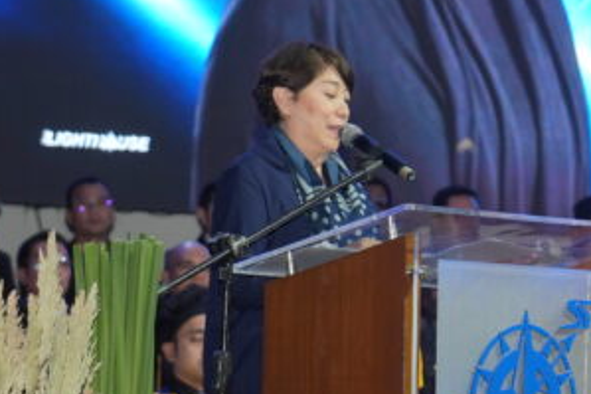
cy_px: 195
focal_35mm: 240
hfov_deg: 8.5
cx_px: 623
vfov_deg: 5.7
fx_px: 3938
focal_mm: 70
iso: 400
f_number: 2.8
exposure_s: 1/160
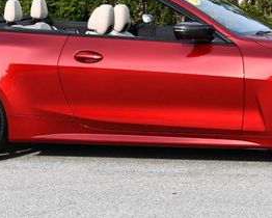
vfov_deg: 9.8
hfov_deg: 12.3
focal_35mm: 156
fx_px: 1257
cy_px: -3
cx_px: 164
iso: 180
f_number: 8
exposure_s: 1/250
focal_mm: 34
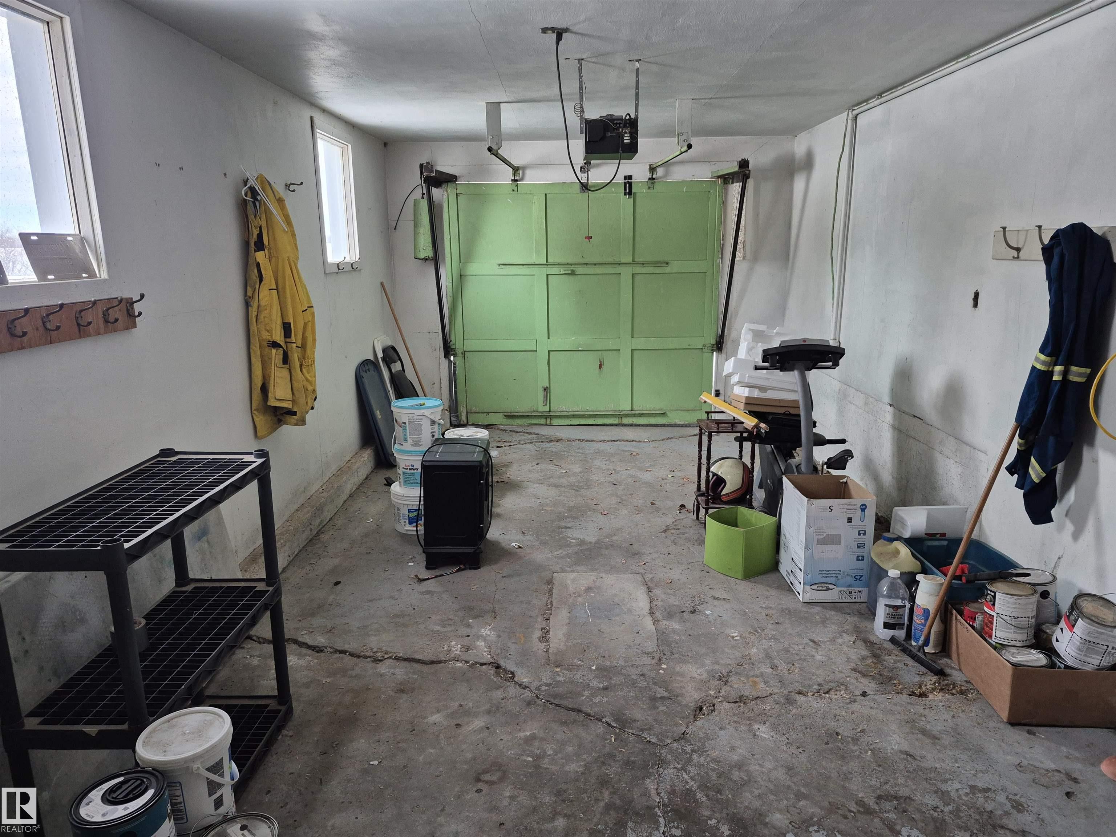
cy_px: 418
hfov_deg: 73.9
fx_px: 742
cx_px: 558
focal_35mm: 23
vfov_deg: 58.9
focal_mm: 5.4
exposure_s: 1/120
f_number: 1.8
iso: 500
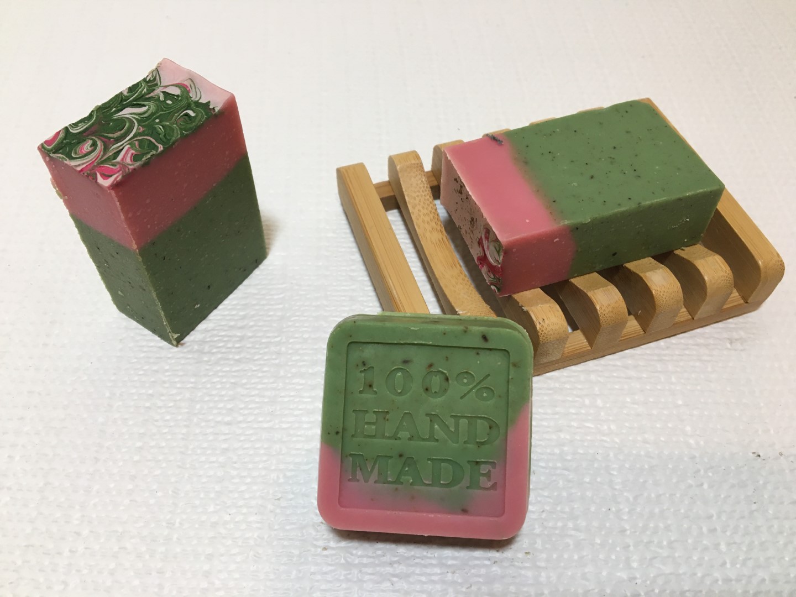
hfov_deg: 61.7
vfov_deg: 48.2
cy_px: 298
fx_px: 667
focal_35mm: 29
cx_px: 398
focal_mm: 4.15
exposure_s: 1/30
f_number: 2.2
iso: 32
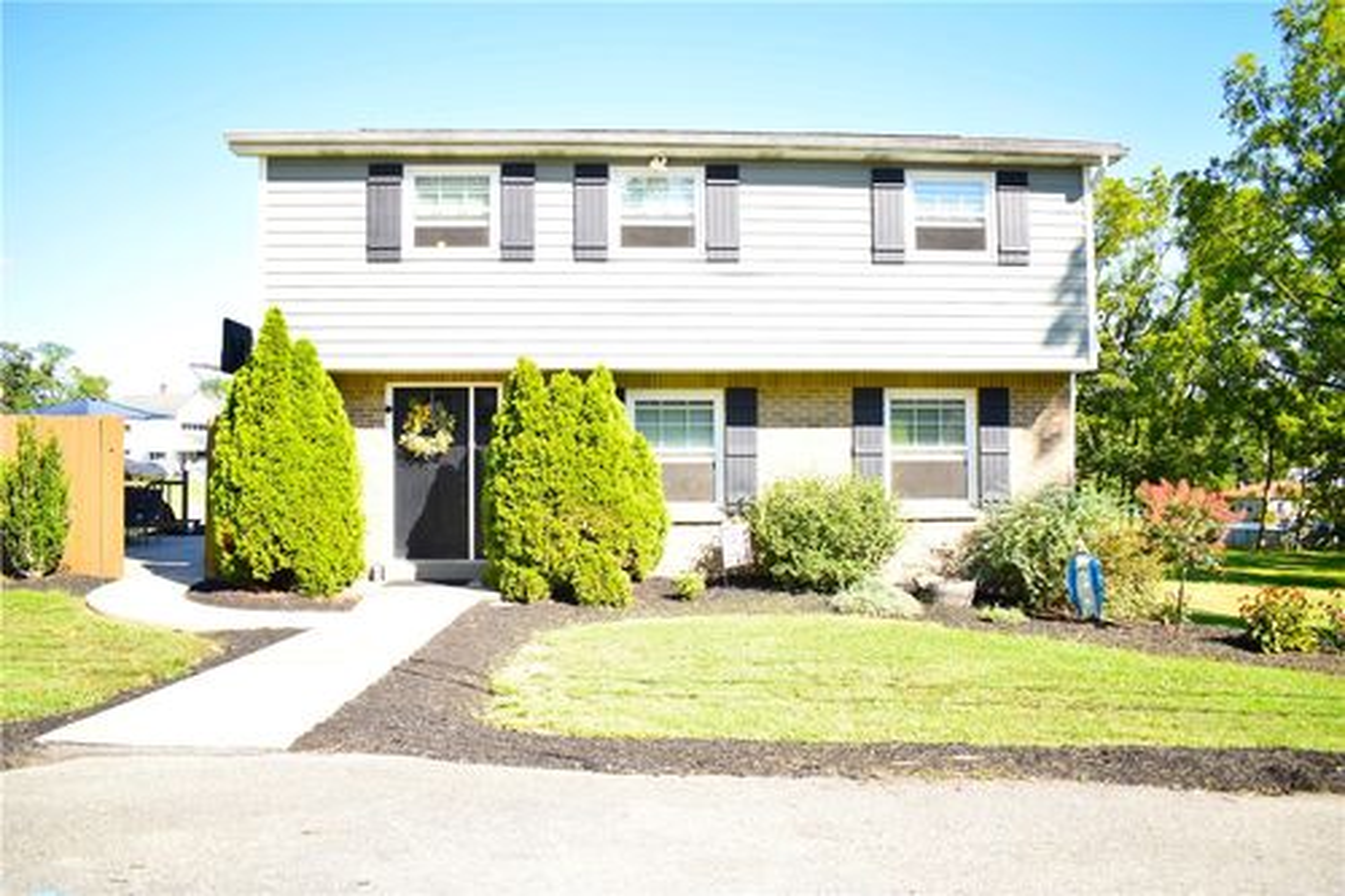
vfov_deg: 47.9
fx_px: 1008
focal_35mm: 27
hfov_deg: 67.4
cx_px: 672
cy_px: 448
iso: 100
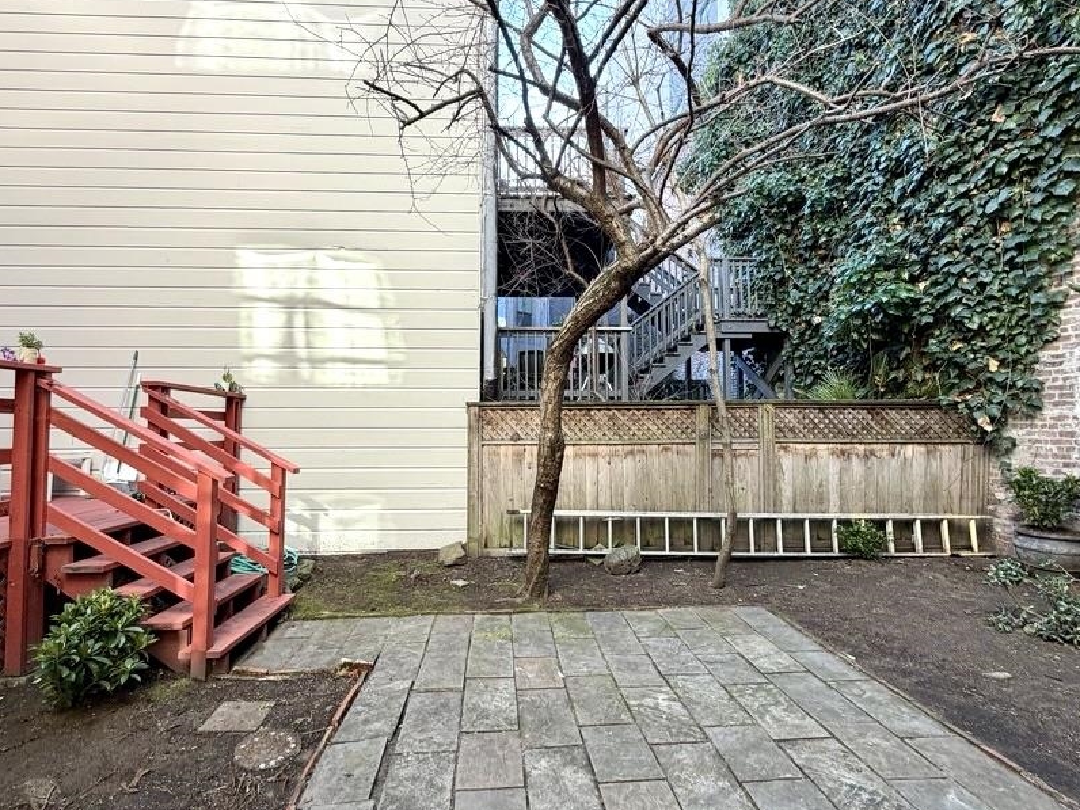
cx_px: 518
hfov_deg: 87.7
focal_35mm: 18
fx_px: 562
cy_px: 393
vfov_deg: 71.6
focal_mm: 2.22
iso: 40
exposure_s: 1/165
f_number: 2.2
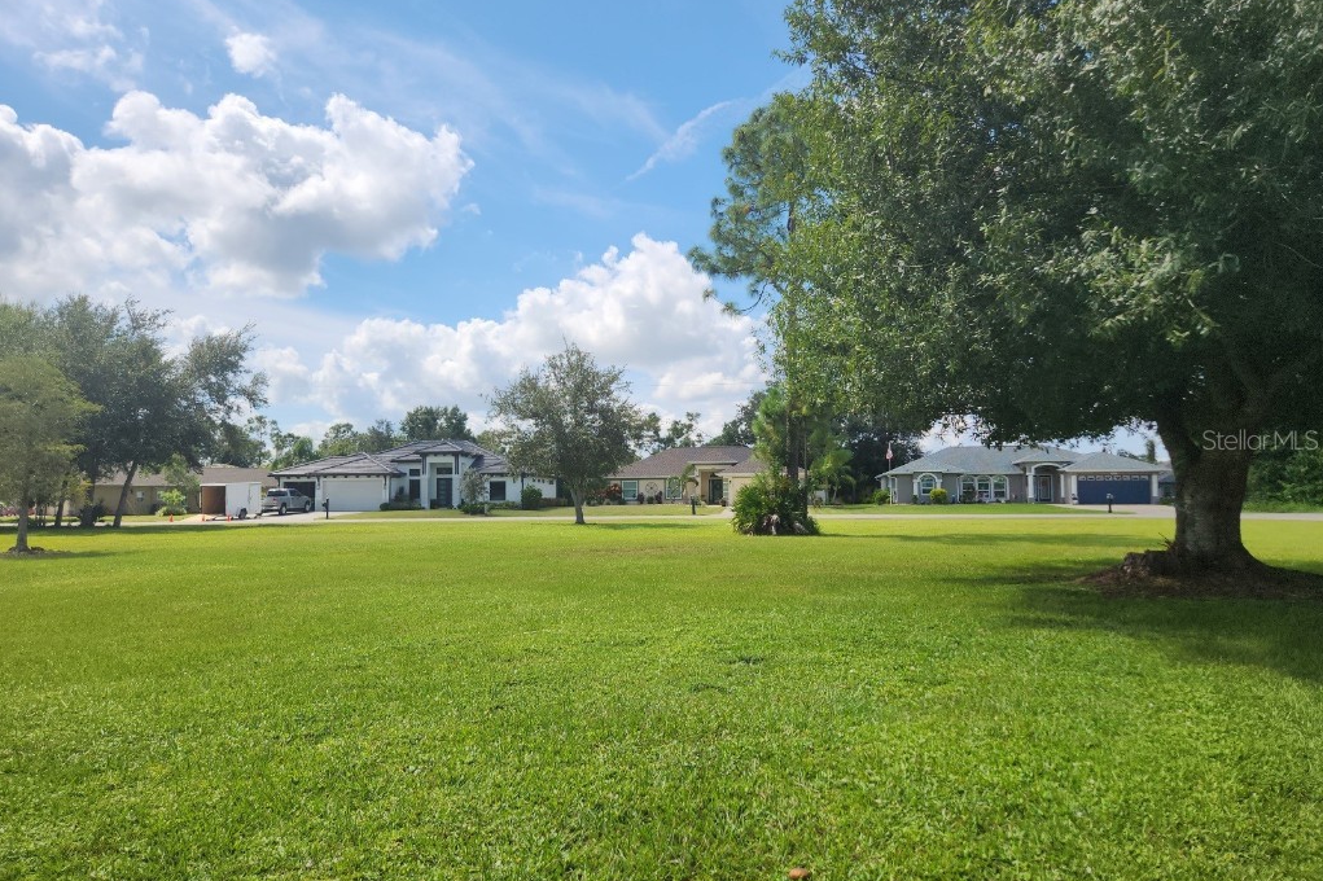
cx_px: 661
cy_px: 439
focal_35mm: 24
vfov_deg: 53.1
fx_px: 882
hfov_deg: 73.8
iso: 20
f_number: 1.8
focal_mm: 5.4
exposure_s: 1/2500
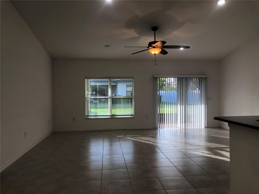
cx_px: 130
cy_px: 97
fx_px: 209
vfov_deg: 49.7
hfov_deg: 63.4
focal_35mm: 28
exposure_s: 1/120
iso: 50
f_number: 1.8
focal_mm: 3.99
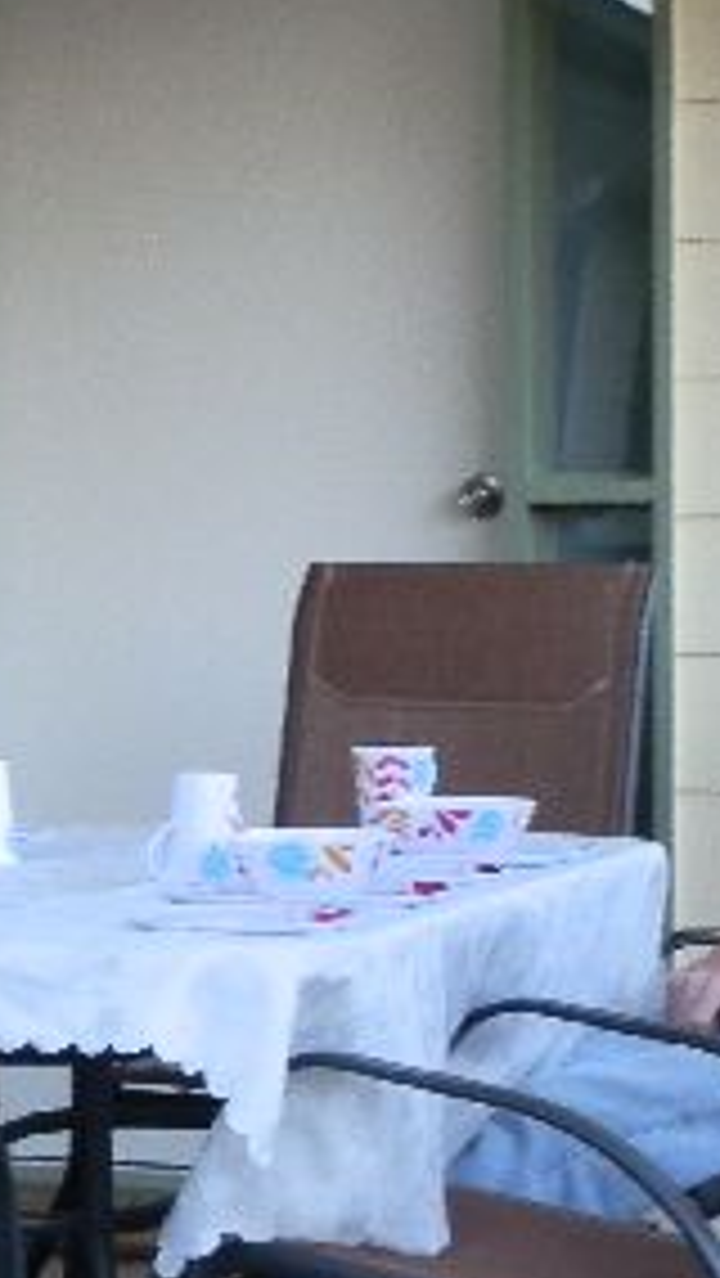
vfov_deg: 16.6
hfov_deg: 9.1
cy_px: 648
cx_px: -477
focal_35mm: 129
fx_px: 4373
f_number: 3.4
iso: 200
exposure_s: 1/20
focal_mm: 7.64
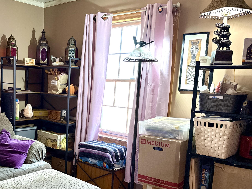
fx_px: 284
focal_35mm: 39
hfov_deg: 45.7
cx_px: 54
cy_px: 122
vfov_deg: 36.5
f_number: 1.78
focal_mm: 6.76
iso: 125
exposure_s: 1/60
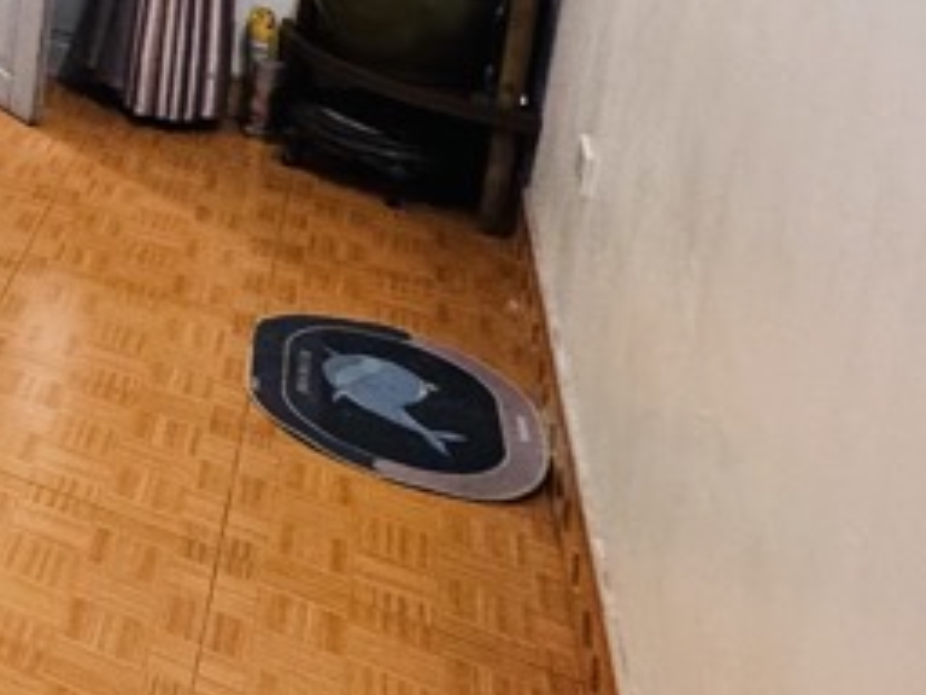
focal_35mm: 56
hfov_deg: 20.0
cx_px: -868
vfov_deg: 22.9
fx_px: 1498
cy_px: -232
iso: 250
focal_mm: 2.22
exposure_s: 1/50
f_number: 2.2
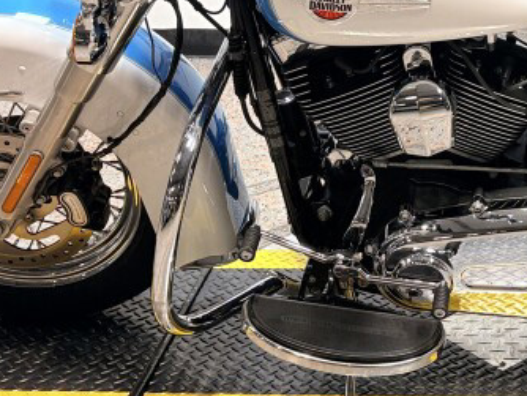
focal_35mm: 83
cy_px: -32
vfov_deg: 17.3
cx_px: 529
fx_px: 1265
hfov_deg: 22.6
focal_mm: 5.96
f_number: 1.6
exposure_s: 1/120
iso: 40
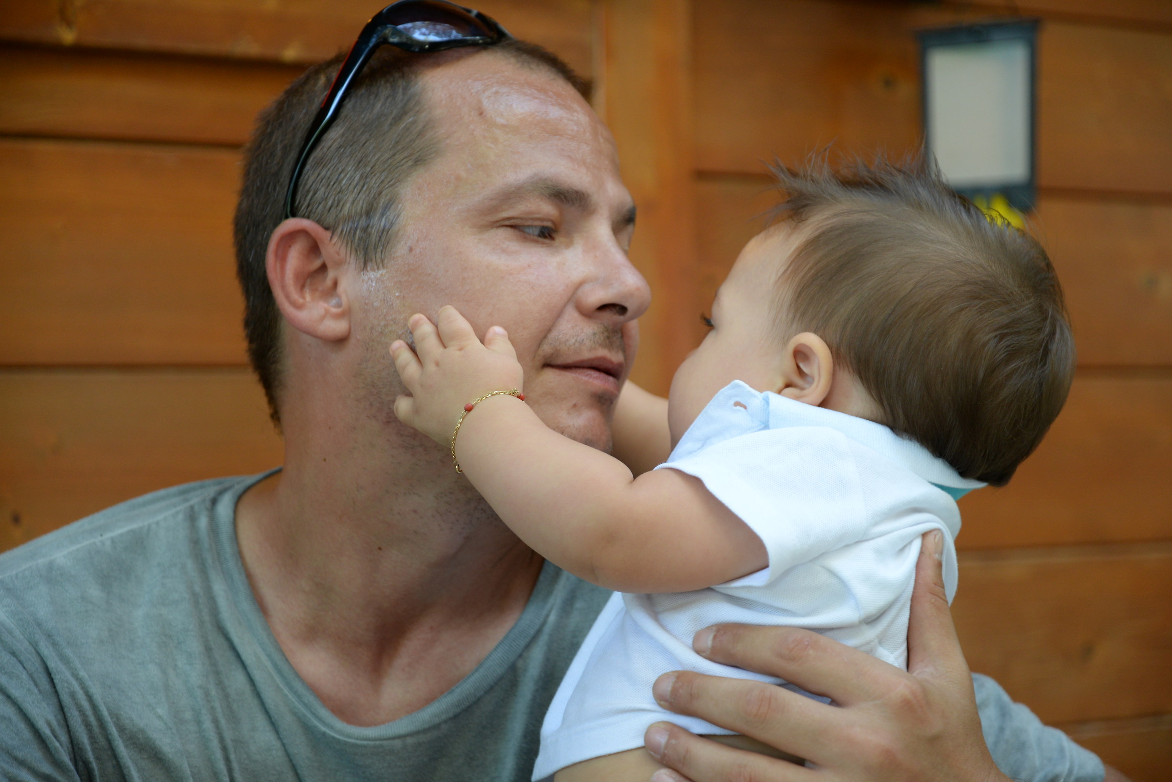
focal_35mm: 85
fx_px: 2768
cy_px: 391
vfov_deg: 16.1
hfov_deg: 23.9
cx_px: 586
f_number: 4.5
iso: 1000
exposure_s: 1/60
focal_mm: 85
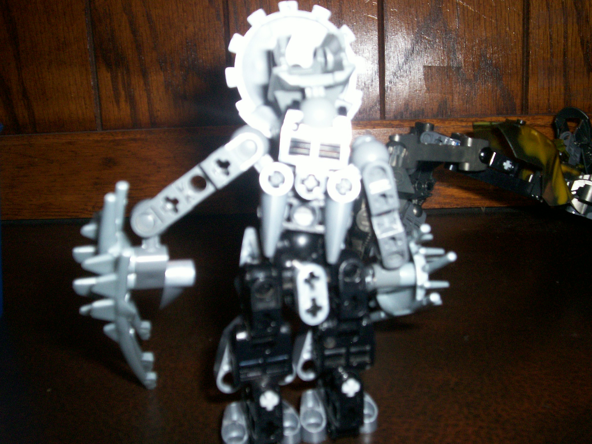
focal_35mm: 36
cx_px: 296
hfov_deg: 51.4
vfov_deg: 39.7
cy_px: 222
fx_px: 616
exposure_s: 1/64
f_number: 4.5
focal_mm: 5.9
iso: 140
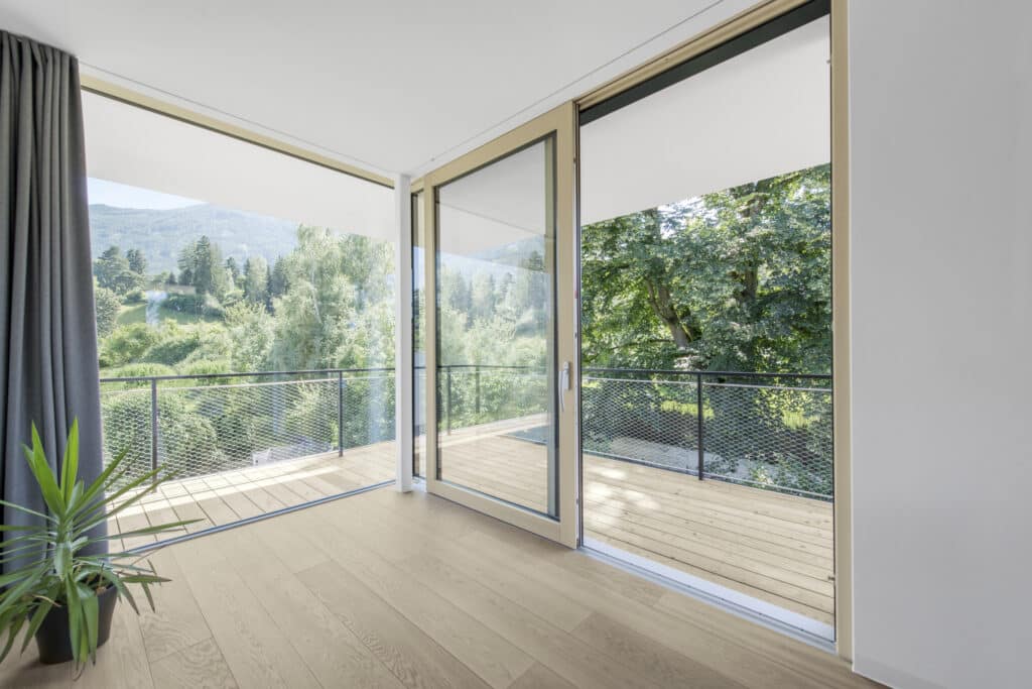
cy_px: 344
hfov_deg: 104.2
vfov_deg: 81.2
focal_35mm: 14
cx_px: 516
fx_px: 401
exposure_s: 1/30
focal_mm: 14
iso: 100
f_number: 8
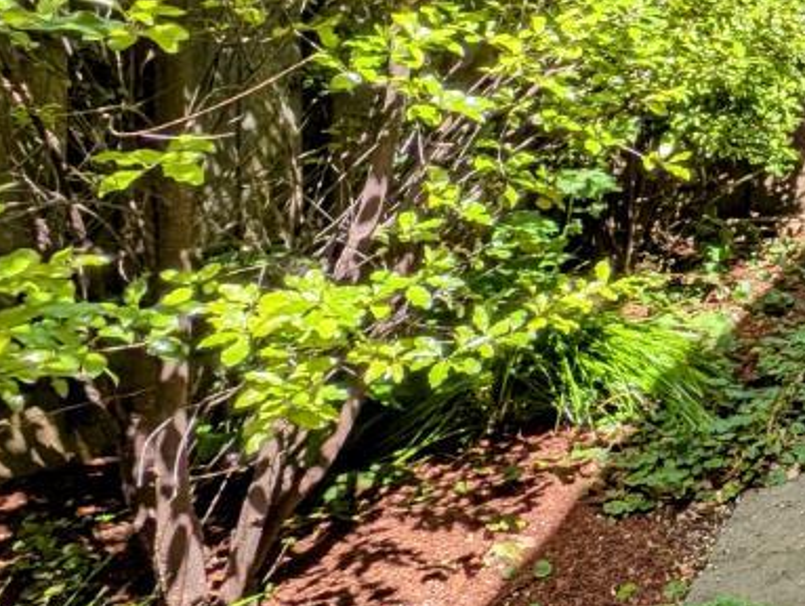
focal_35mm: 47
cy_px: -28
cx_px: 1419
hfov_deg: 23.1
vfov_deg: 28.6
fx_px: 1094
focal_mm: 2.23
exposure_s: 1/620
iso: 37
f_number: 1.95
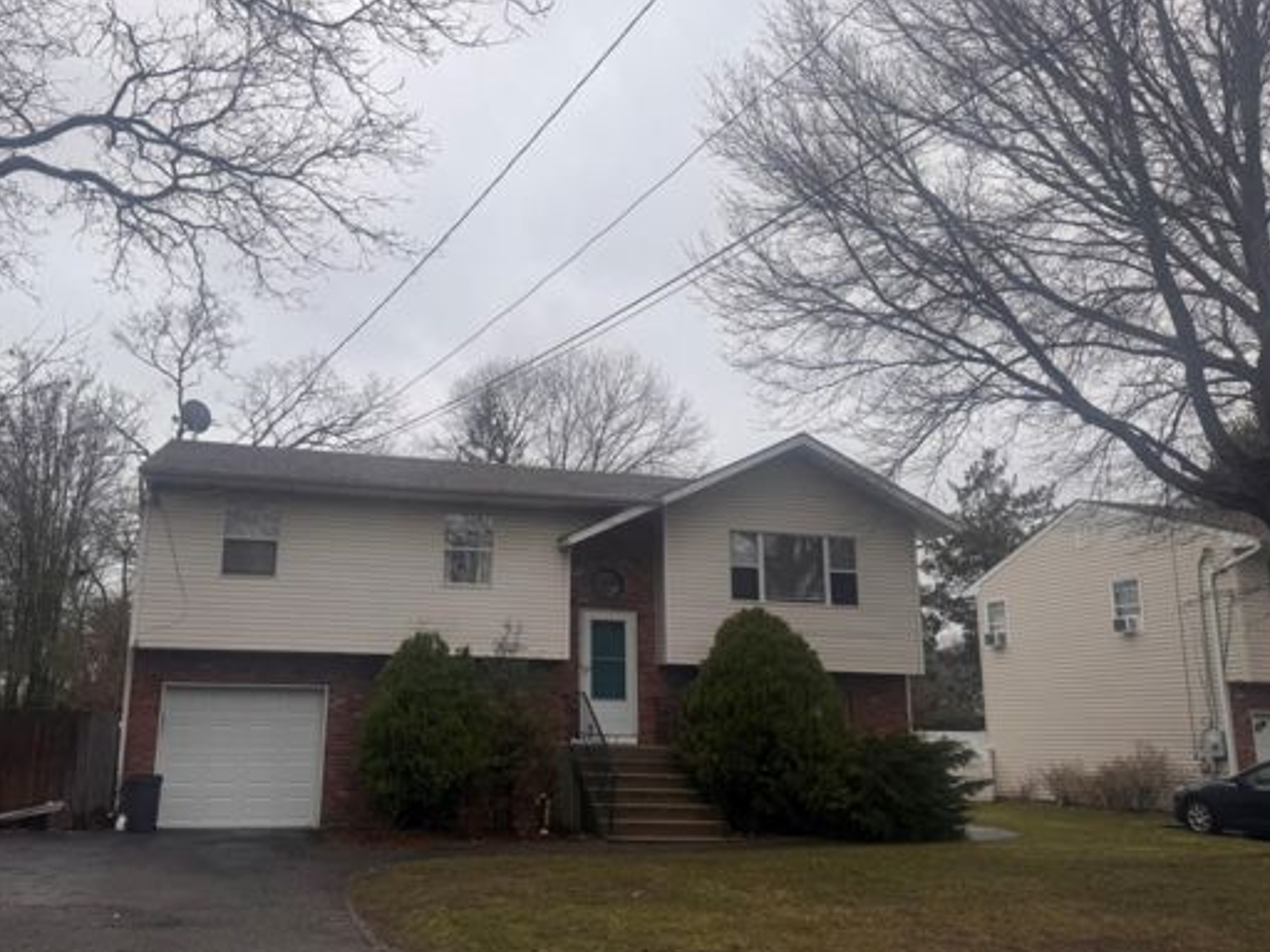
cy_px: 474
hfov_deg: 59.5
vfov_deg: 46.8
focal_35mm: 30
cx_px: 508
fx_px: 1101
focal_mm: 6.76
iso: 80
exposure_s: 1/832
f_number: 1.78
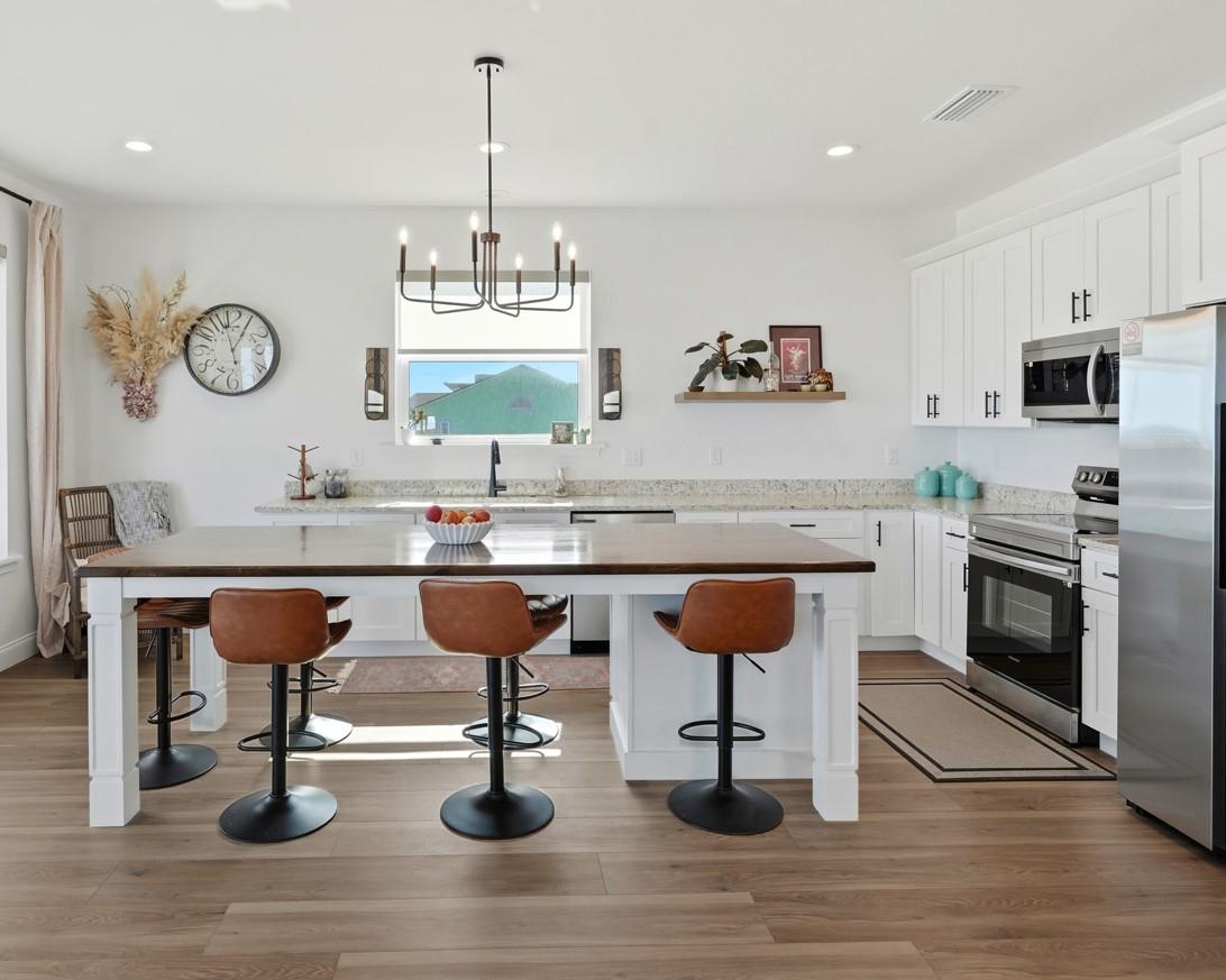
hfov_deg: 72.9
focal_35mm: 23
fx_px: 823
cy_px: 419
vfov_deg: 61.3
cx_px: 521
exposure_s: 1/8000
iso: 2500
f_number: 8
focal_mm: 16.5
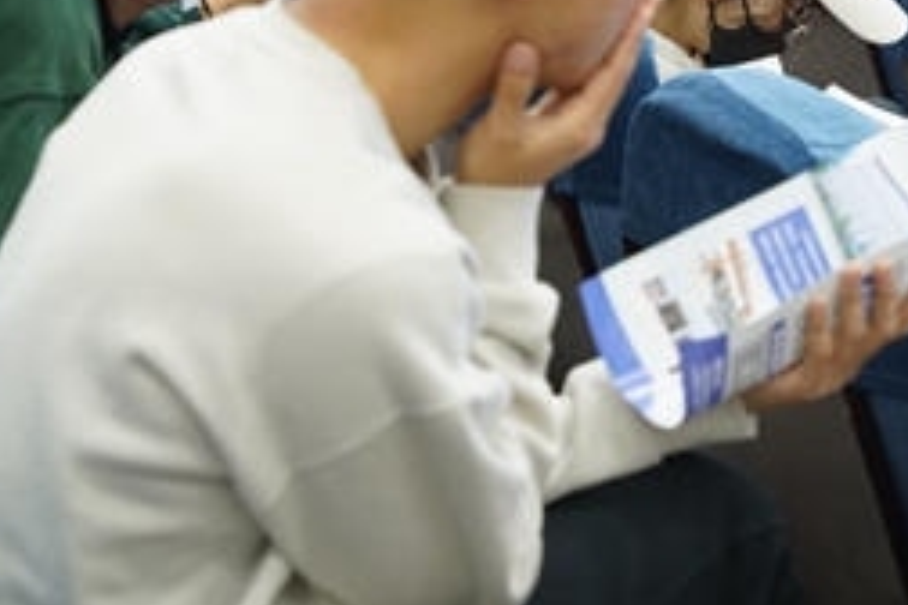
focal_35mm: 134
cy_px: 83
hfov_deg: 15.1
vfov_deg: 10.2
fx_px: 3384
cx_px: 811
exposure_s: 1/80
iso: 3200
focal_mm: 67.6
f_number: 4.5
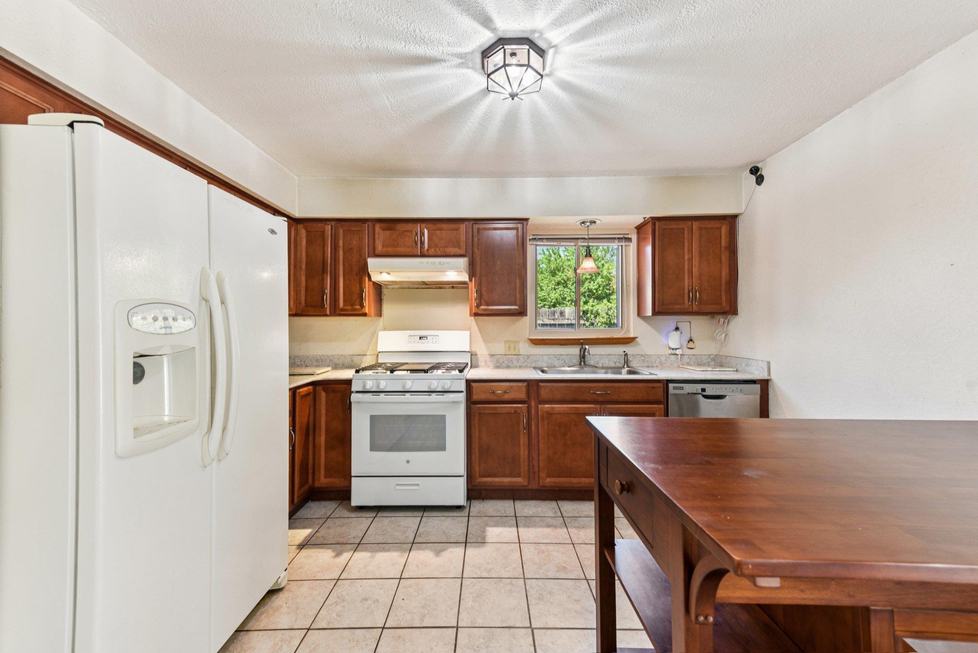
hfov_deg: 104.2
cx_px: 489
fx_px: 380
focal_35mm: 14
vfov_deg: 81.2
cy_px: 326
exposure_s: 1/8
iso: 400
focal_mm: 14
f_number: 8
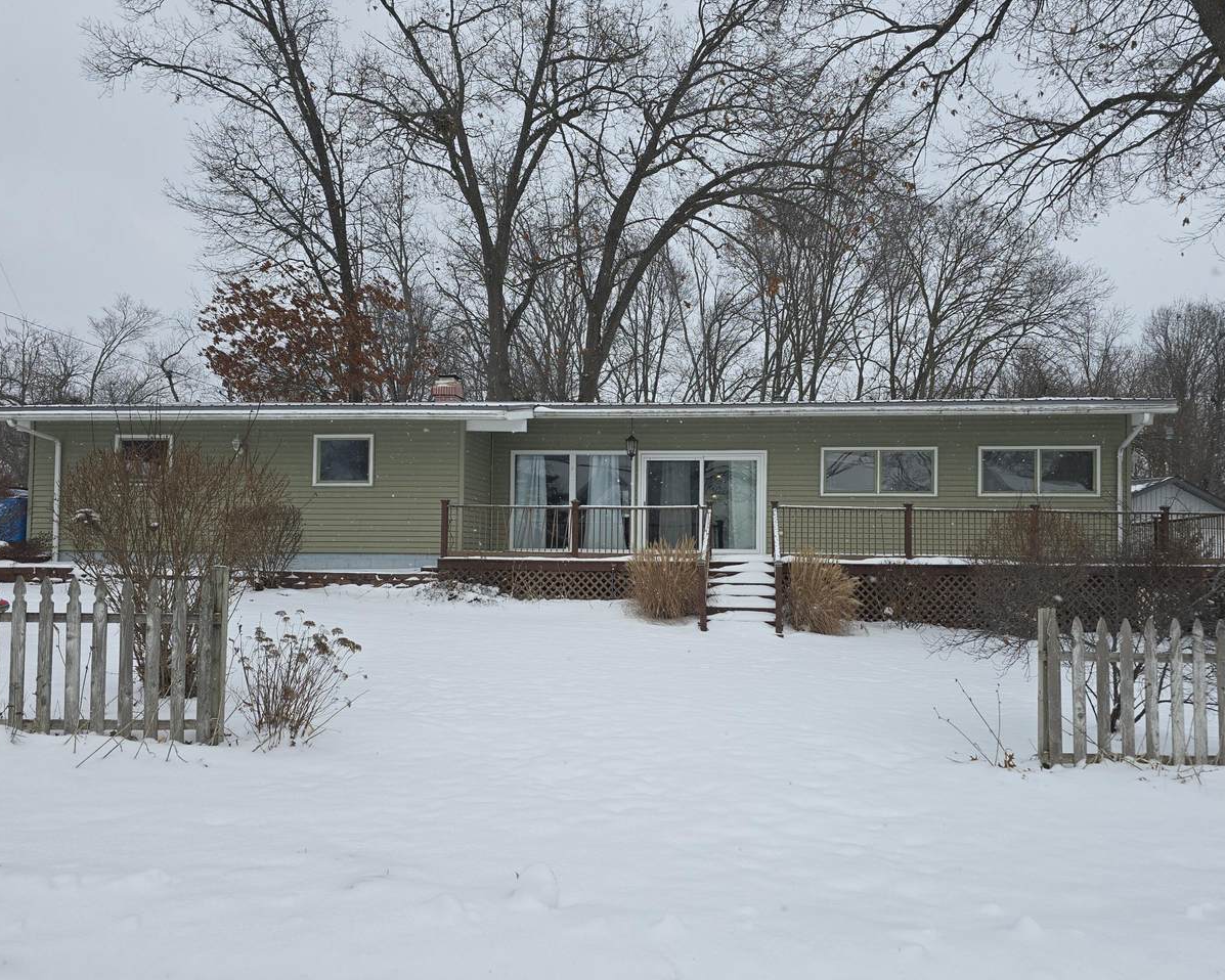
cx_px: 578
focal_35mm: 24
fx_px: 870
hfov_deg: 70.2
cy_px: 490
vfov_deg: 58.8
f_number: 1.7
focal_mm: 6.3
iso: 12
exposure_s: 1/625
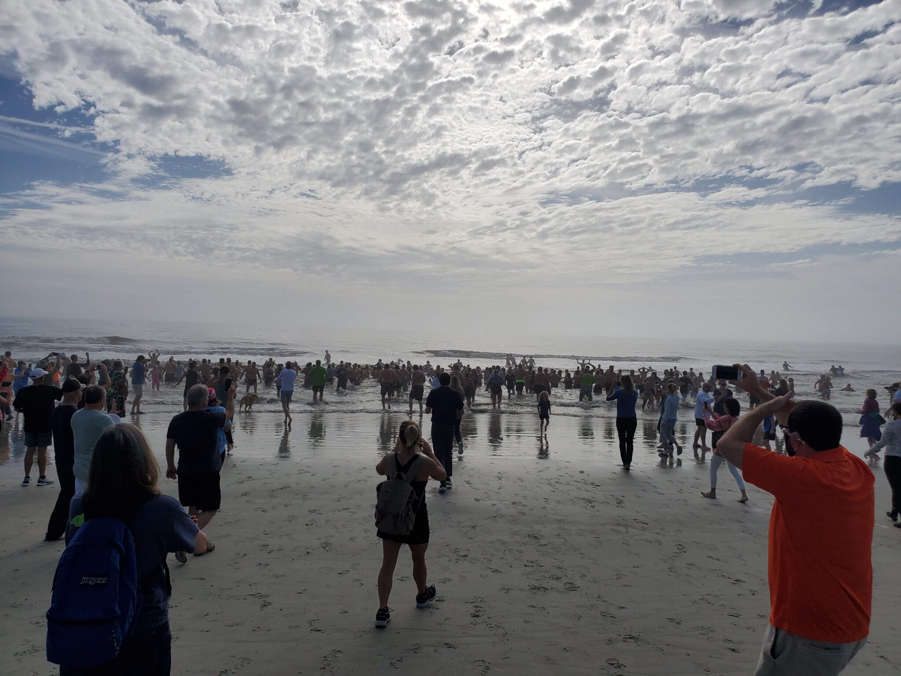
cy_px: 338
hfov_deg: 67.3
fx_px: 677
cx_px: 450
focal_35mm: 26
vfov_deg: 53.1
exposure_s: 1/6985
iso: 50
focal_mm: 4.3
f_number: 2.4
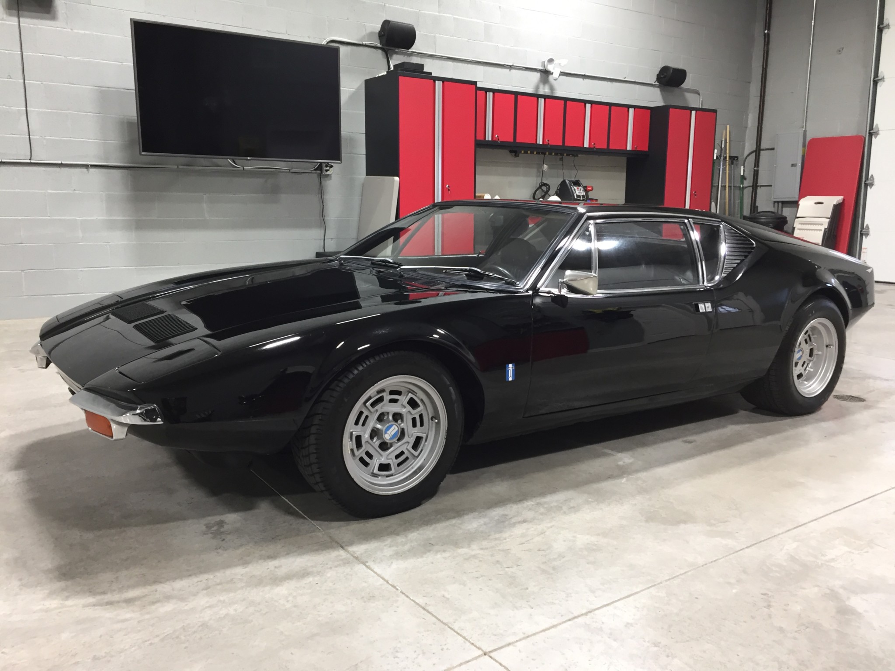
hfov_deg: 61.7
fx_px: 750
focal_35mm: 29
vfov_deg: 48.2
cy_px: 336
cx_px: 448
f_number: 2.2
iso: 80
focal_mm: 4.15
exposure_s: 1/30
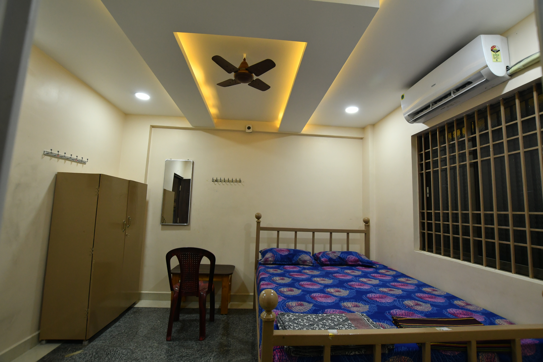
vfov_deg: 77.3
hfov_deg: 100.4
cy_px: 181
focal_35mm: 15
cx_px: 272
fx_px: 226
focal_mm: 10
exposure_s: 1/60
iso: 800
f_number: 5.6
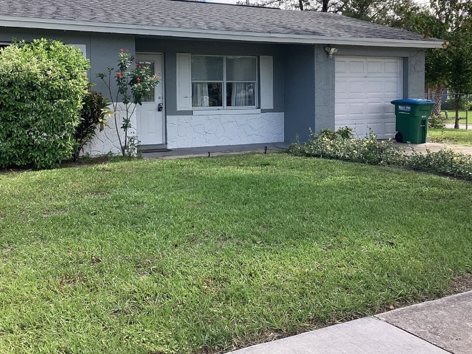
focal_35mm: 42
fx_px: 573
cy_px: 120
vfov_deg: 34.1
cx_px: 219
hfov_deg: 44.8
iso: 25
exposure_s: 1/652
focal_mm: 3.3
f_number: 2.4
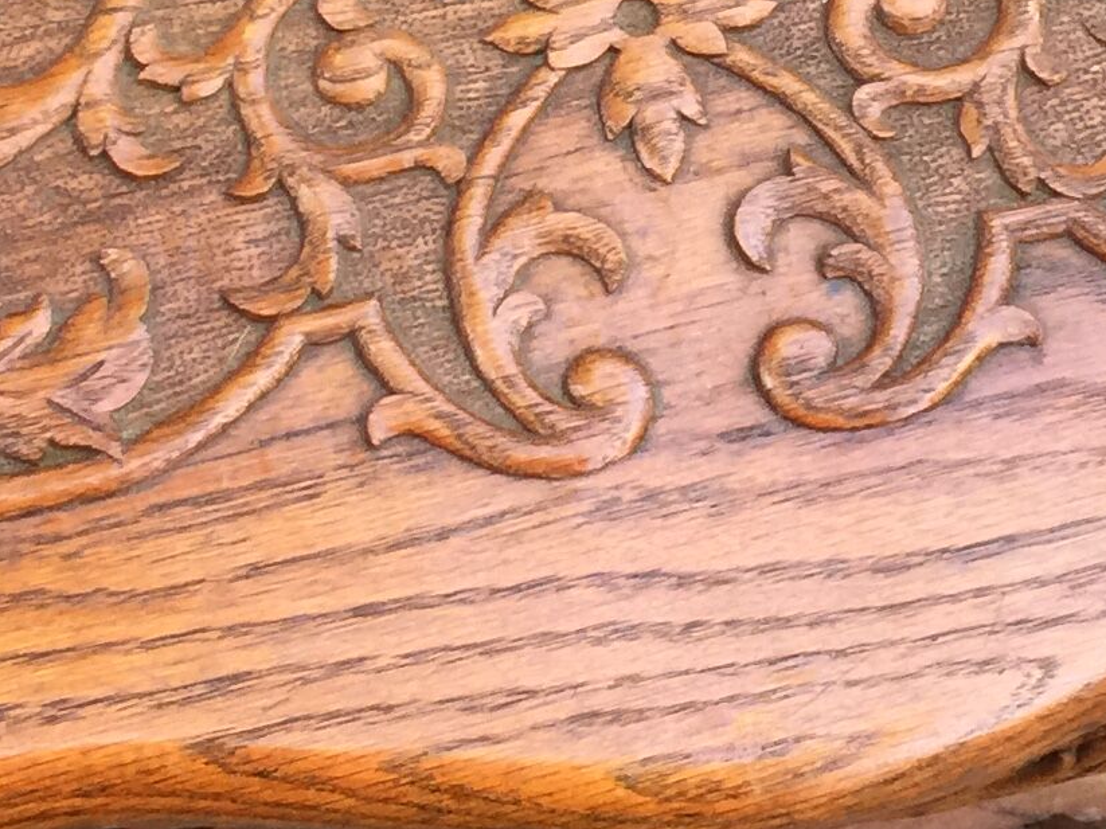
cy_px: -137
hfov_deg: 17.1
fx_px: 3674
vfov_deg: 12.6
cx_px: 536
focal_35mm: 115
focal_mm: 4.15
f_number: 2.2
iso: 50
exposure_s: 1/33
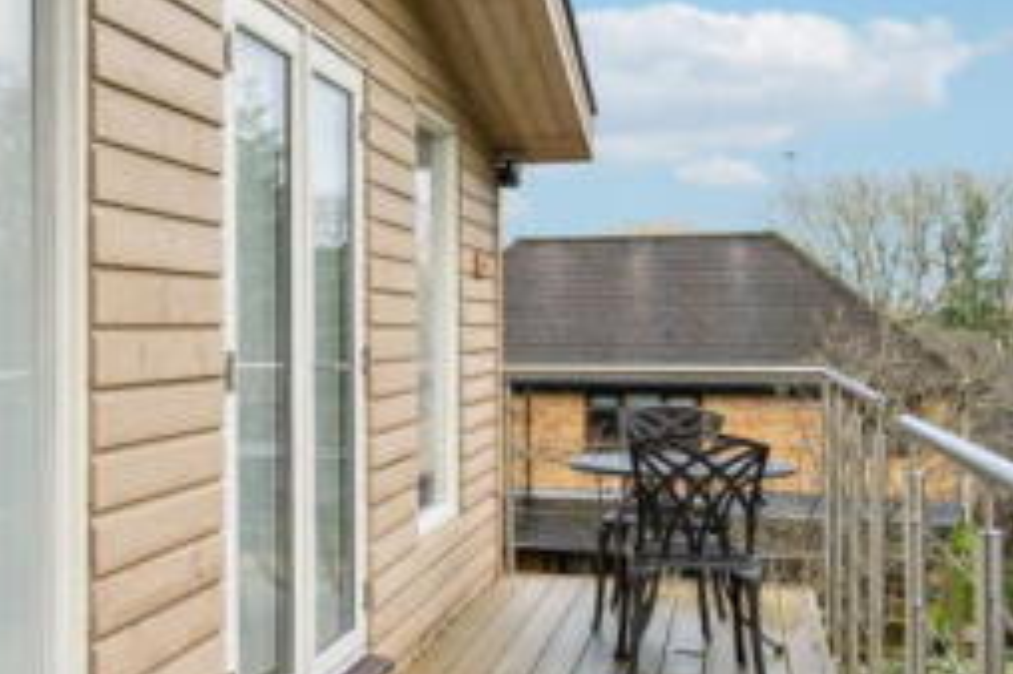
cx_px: 154
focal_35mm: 49
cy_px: 321
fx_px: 1378
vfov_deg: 27.5
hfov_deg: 38.3
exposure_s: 1/100
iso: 320
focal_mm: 19
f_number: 4.5
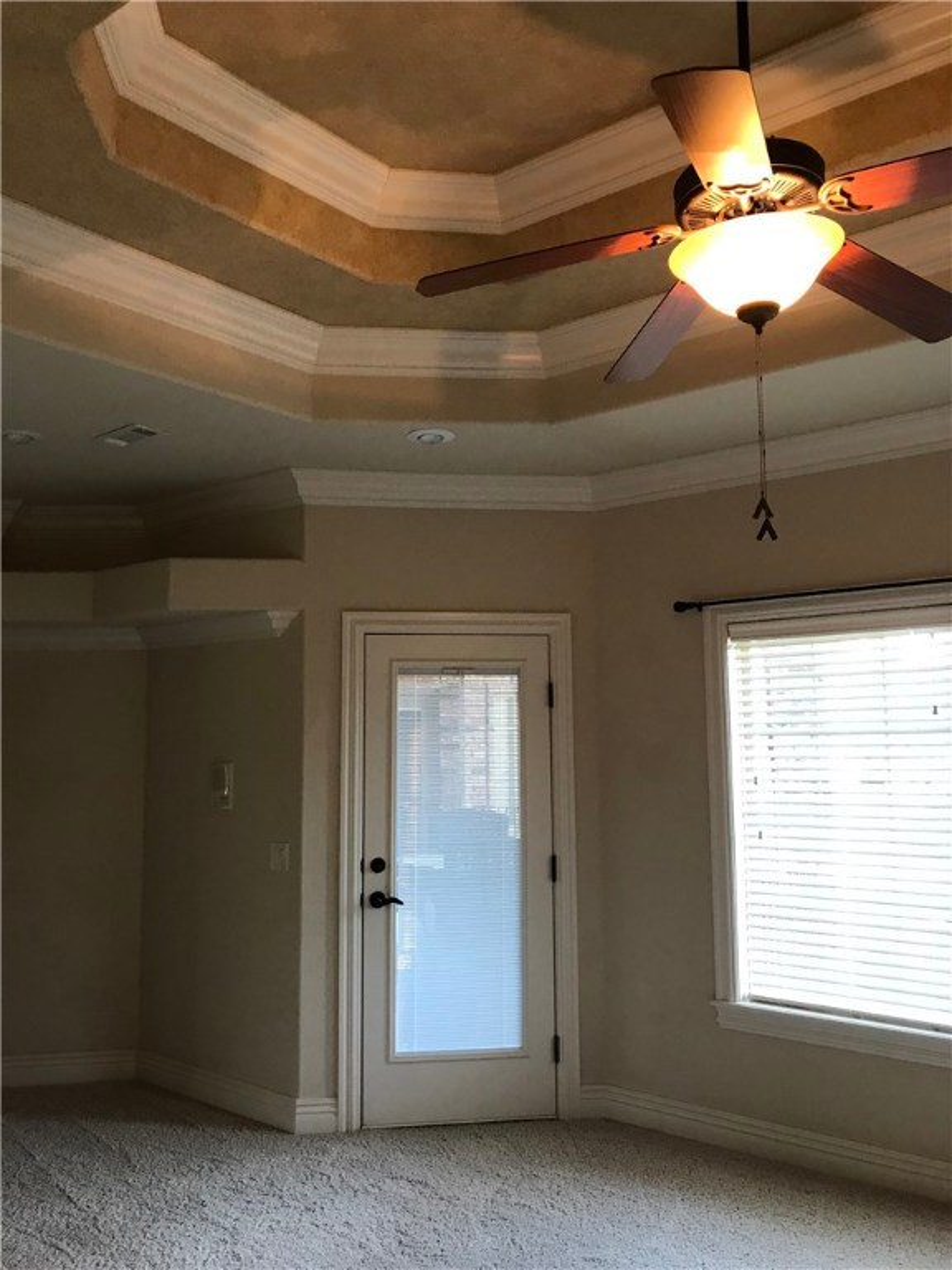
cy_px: 635
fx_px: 1027
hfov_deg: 49.7
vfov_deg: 63.4
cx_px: 476
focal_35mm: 28
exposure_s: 1/30
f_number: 1.8
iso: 40
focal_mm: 3.99
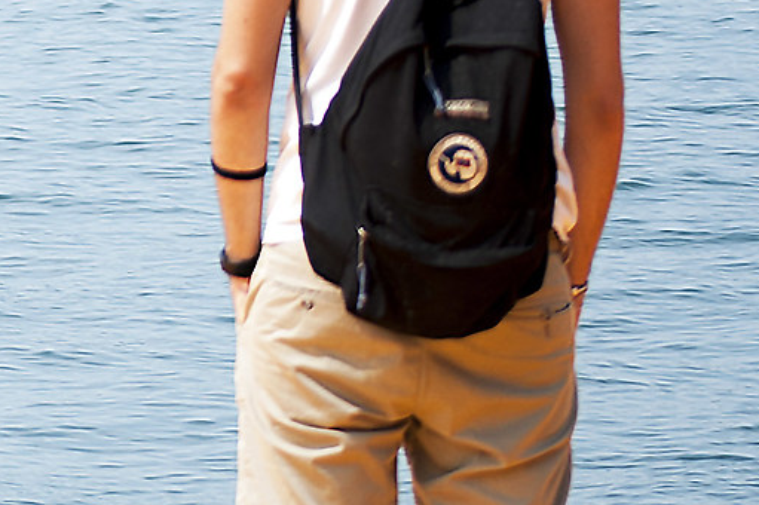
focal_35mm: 387
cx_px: -716
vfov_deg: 3.5
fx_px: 8161
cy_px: 287
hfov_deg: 5.2
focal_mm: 55
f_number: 4
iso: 160
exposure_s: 1/500
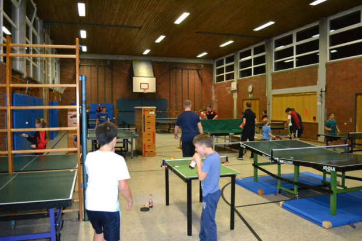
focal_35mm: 27
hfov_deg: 67.4
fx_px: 271
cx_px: 181
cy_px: 120
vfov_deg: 47.9
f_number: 3.5
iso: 3200
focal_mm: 18
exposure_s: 1/160
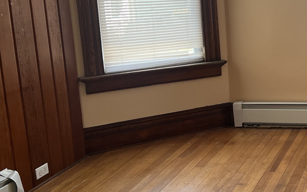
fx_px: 544
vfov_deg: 20.0
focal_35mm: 65
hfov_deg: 28.9
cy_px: 68
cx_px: 329
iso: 100
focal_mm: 5.7
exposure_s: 1/121
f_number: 1.5
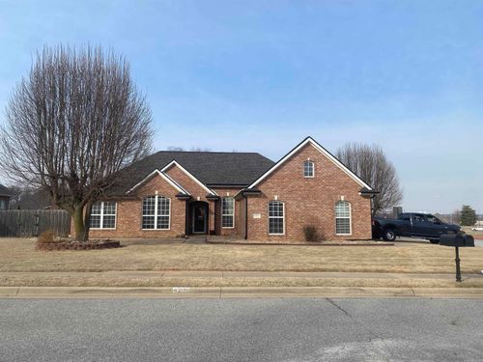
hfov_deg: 67.3
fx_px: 363
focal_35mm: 26
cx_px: 242
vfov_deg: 53.1
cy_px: 181
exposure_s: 1/2358
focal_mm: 4.25
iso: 32
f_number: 1.8
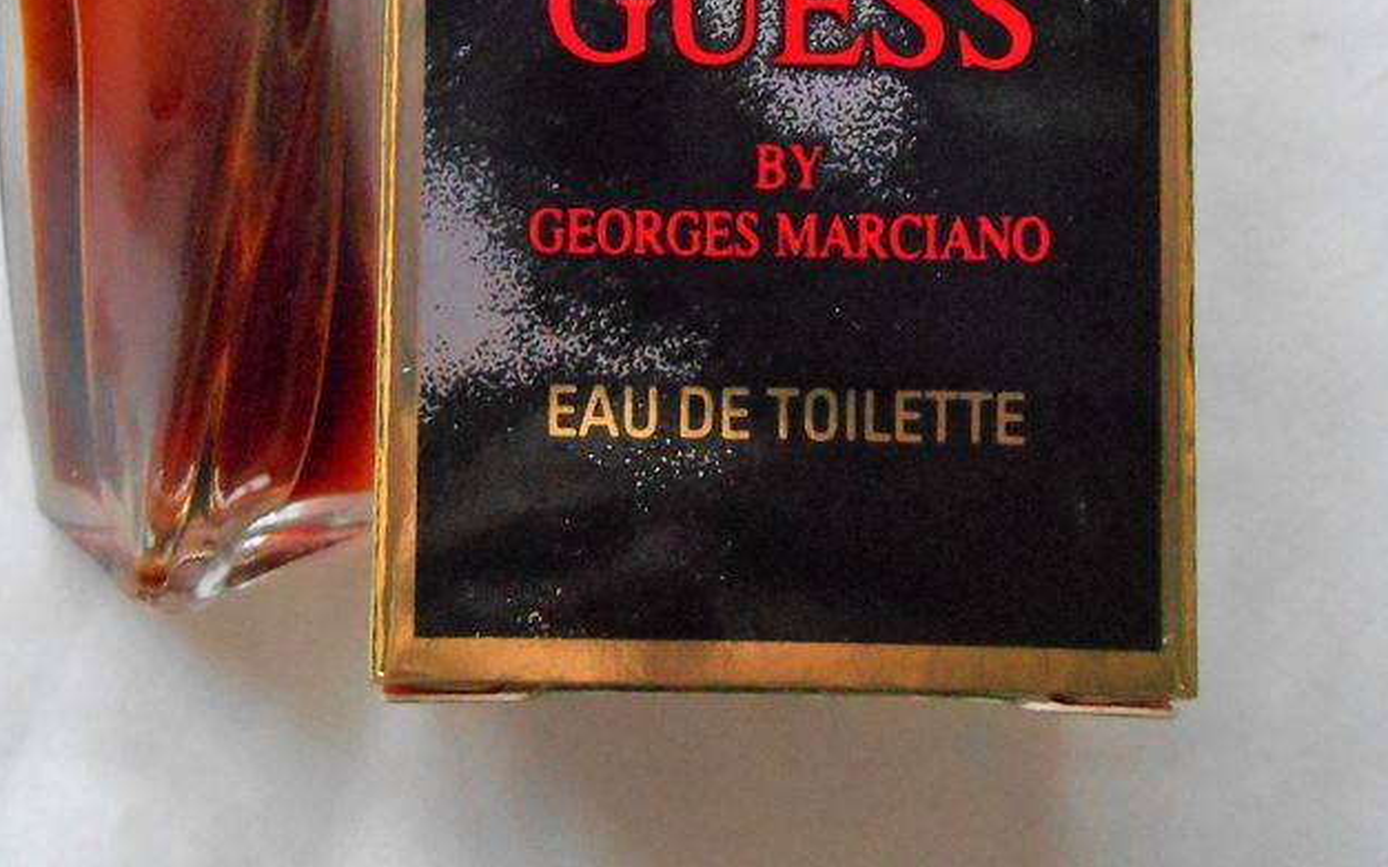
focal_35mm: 44
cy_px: 51
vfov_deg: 27.9
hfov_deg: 45.2
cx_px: 641
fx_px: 1664
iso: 800
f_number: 3.4
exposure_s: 1/30
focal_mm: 4.7
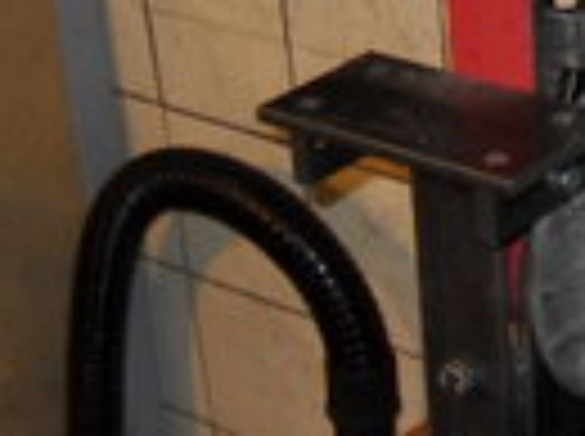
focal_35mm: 108
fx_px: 1822
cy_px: 99
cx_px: 662
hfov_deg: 17.6
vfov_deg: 13.6
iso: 400
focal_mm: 6.3
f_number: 3.5
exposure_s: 1/45
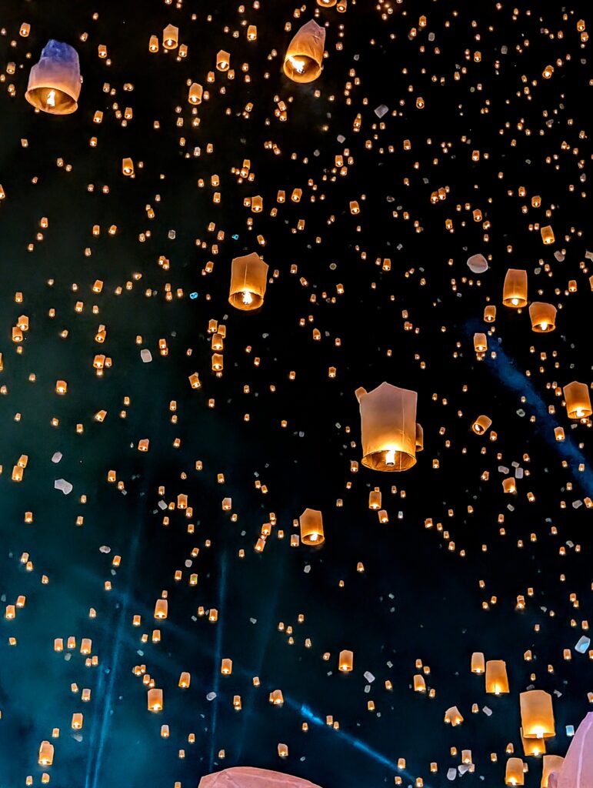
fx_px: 1116
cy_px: 394
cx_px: 296
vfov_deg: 38.9
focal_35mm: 49
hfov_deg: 29.7
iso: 376
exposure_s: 1/51.9
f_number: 1.68
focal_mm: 6.9
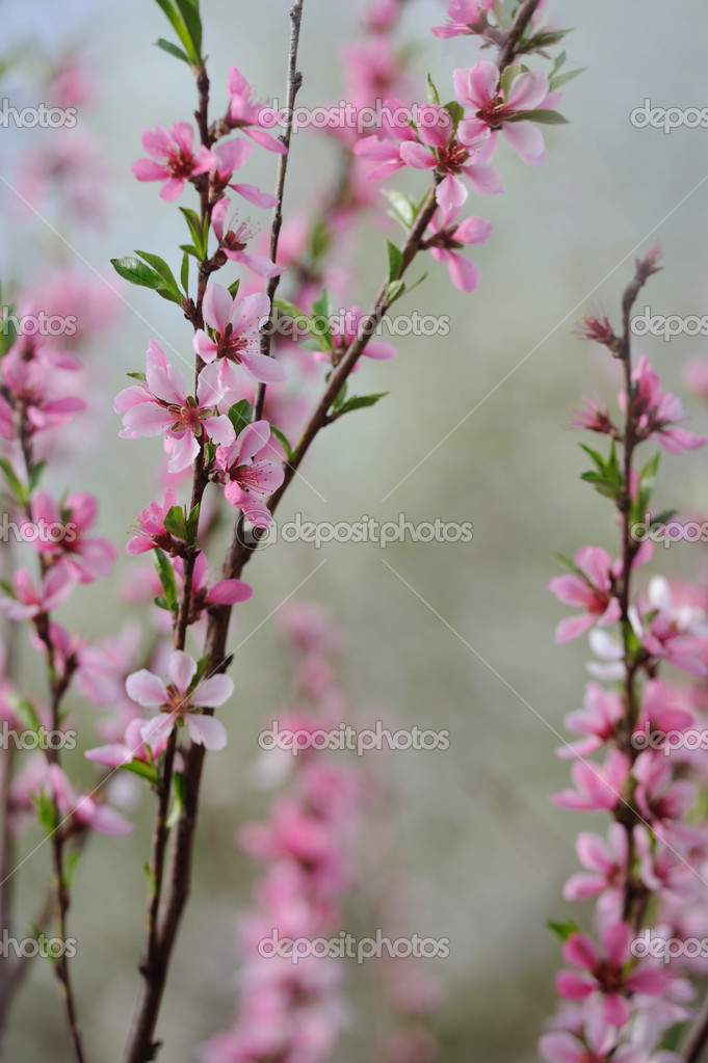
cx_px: 354
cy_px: 532
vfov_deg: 16.4
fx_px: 3691
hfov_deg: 11.0
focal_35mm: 125
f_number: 5.6
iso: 200
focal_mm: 125
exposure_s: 1/1000
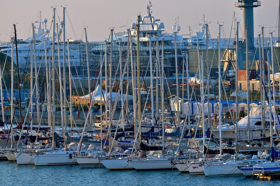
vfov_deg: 4.6
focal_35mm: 300
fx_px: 2330
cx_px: 140
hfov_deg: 6.9
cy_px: 93
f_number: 5.6
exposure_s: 1/500
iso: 400
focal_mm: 200
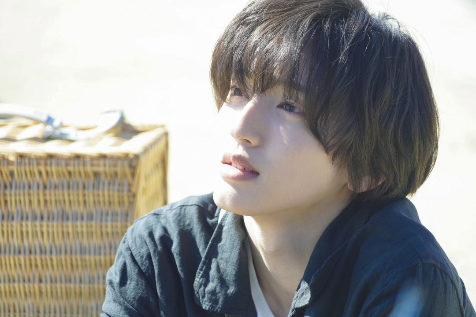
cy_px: 158
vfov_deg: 7.2
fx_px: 2525
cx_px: 238
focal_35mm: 191
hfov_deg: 10.8
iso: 320
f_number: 6.3
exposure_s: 1/200
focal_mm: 191
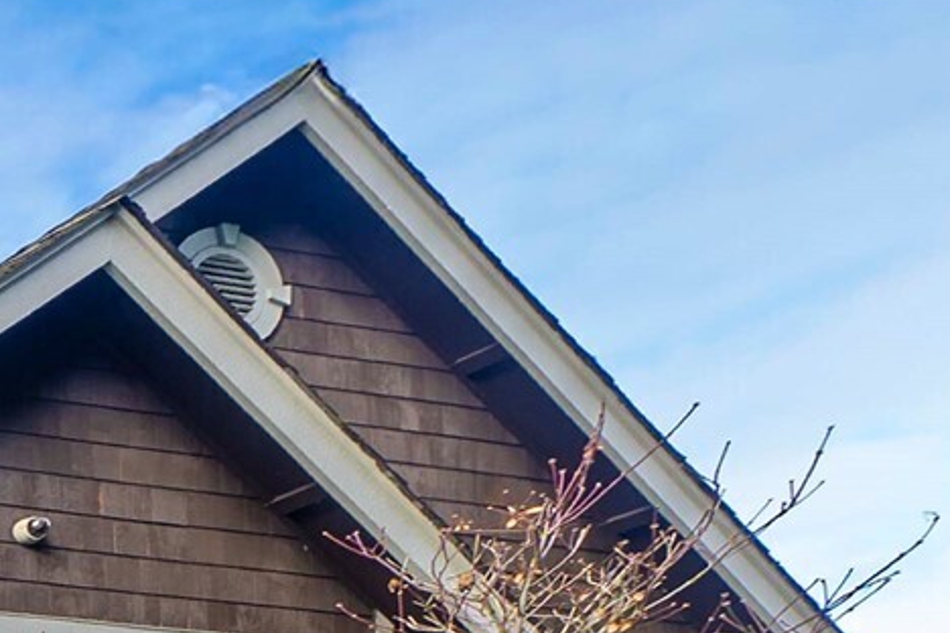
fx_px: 1530
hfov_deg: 33.9
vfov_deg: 18.5
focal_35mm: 58
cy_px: 1122
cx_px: 259
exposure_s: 1/30
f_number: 7.1
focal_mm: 16
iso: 80
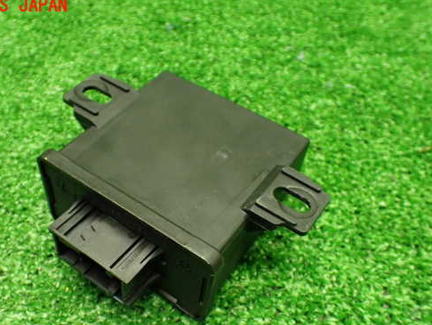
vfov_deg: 38.5
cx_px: 172
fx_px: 462
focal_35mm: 37
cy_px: 195
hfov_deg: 49.8
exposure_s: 1/100
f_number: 2.3
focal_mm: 5.4
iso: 800
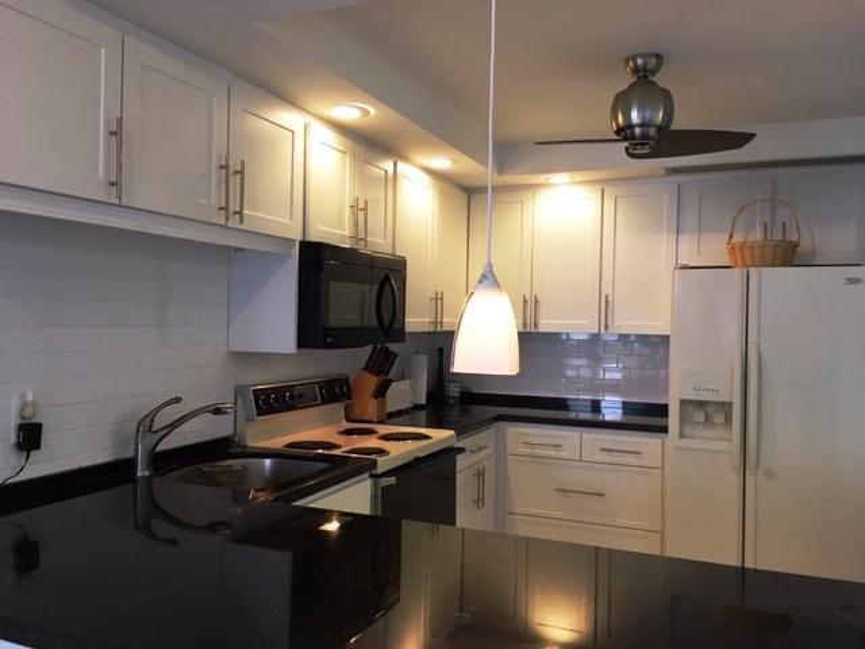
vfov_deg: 48.2
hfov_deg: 61.7
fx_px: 725
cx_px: 432
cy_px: 324
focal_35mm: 29
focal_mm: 4.15
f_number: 2.2
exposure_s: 1/30
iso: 80
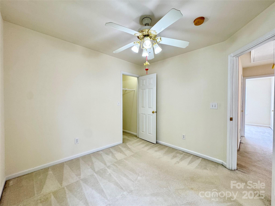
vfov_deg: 85.7
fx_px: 111
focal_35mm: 14
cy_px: 103
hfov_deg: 102.1
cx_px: 138
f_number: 2.2
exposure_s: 1/120
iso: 125
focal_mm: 2.22
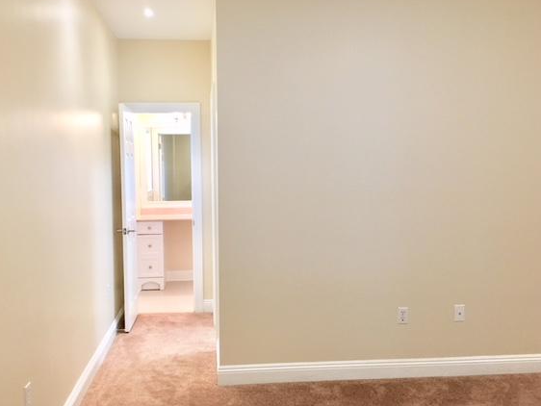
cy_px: 207
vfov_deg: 43.0
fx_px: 516
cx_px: 257
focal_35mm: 33
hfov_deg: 55.3
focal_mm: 4.15
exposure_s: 1/15
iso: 40
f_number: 2.2
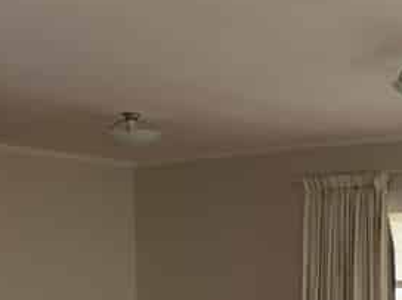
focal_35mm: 63
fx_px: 730
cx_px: 340
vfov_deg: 21.9
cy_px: 333
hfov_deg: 29.8
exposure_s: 1/117
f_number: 2.4
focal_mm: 4.3
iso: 50
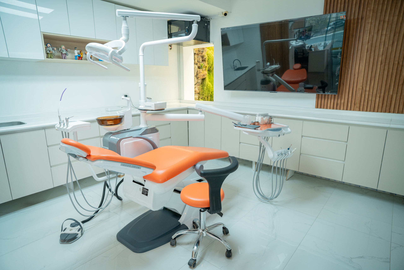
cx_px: 202
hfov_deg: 84.0
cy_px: 135
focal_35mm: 20
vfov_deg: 61.9
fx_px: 224
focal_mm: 20
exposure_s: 1/125
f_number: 3.5
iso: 640
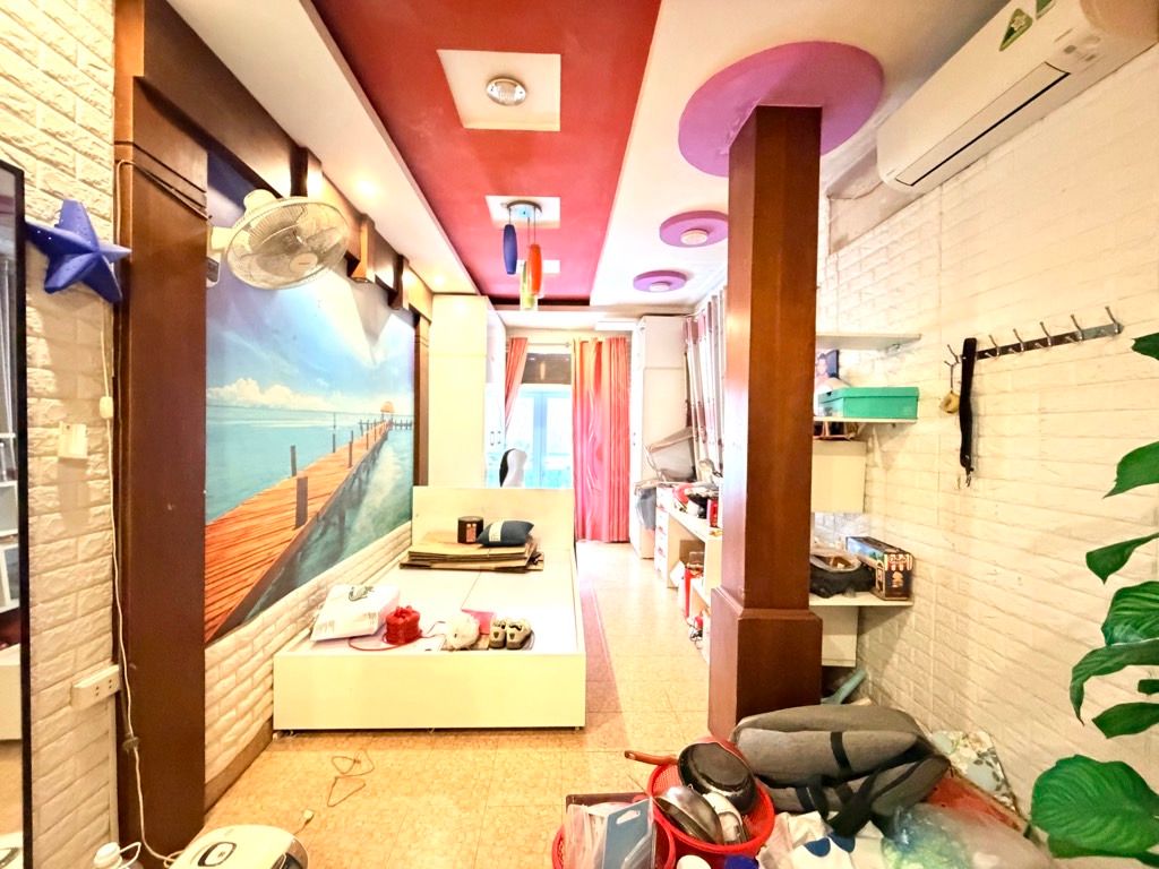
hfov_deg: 102.1
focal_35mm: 14
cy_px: 434
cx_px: 580
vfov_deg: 85.7
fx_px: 469
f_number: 2.2
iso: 1600
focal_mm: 2.22
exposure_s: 1/34
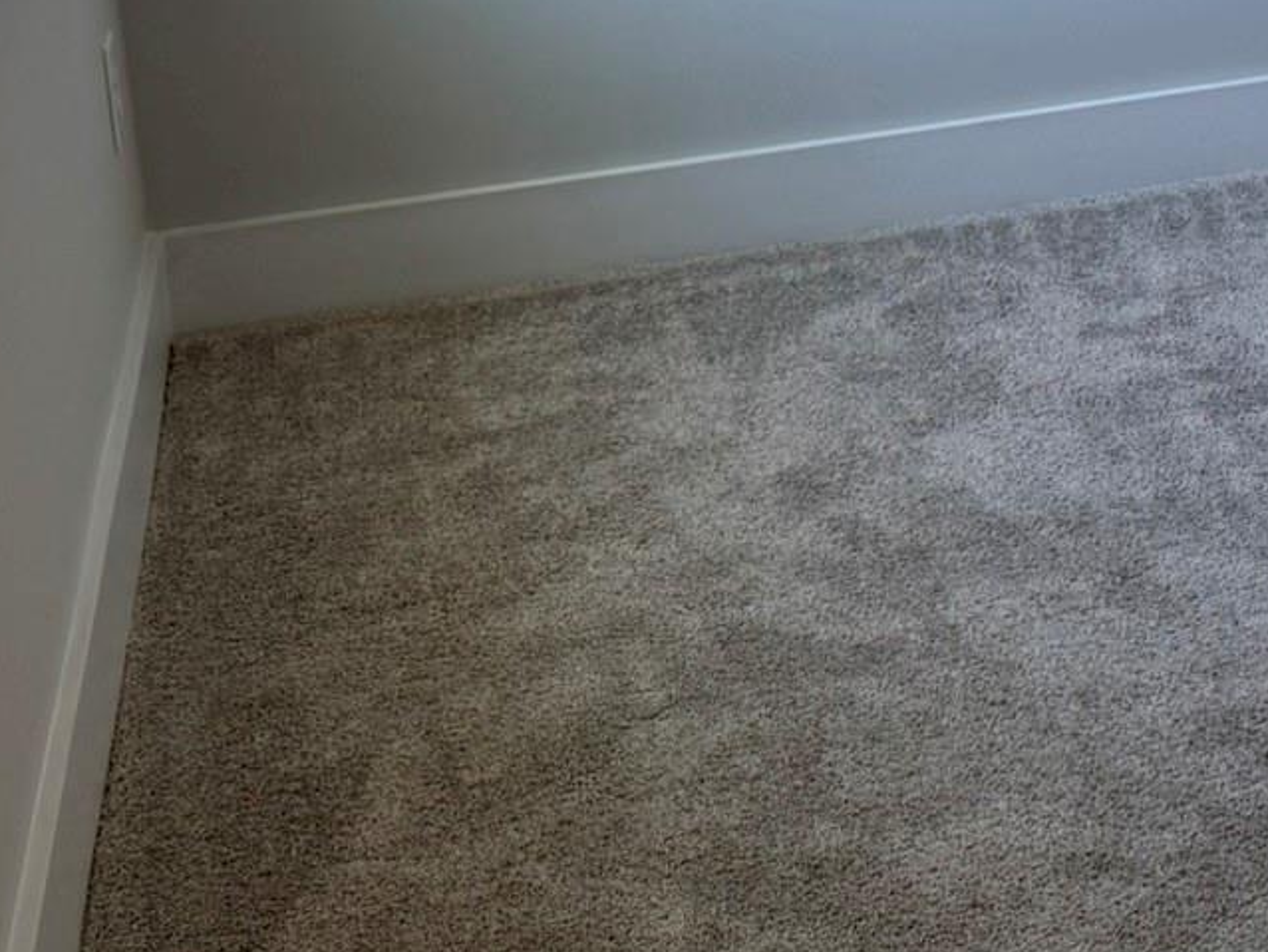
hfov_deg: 22.7
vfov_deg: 17.8
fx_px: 2822
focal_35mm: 77
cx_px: 1636
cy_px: -330
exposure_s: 1/120
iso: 125
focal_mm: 6.76
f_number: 1.78
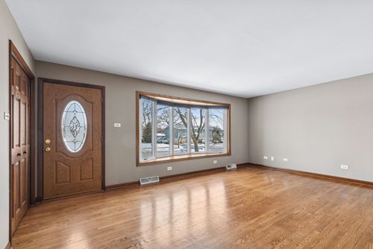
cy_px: 124
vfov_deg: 77.3
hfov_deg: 100.4
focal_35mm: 15
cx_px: 186
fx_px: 155
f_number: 8
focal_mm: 10
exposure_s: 1/50
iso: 250
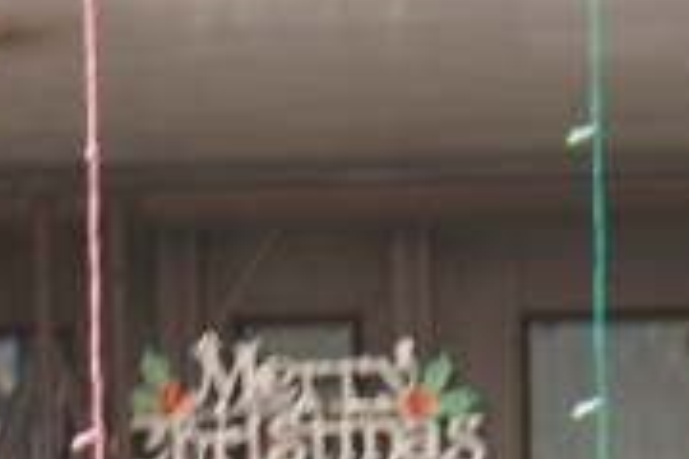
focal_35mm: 382
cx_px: 501
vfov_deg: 3.5
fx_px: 7310
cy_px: 1199
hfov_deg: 5.4
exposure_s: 1/25
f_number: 5.6
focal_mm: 67
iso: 50
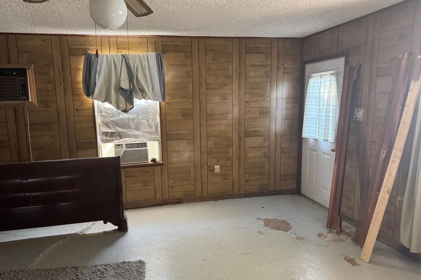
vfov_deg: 49.5
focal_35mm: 26
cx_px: 203
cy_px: 152
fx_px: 304
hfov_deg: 69.4
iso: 640
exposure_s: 1/60
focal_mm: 6.76
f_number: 1.78
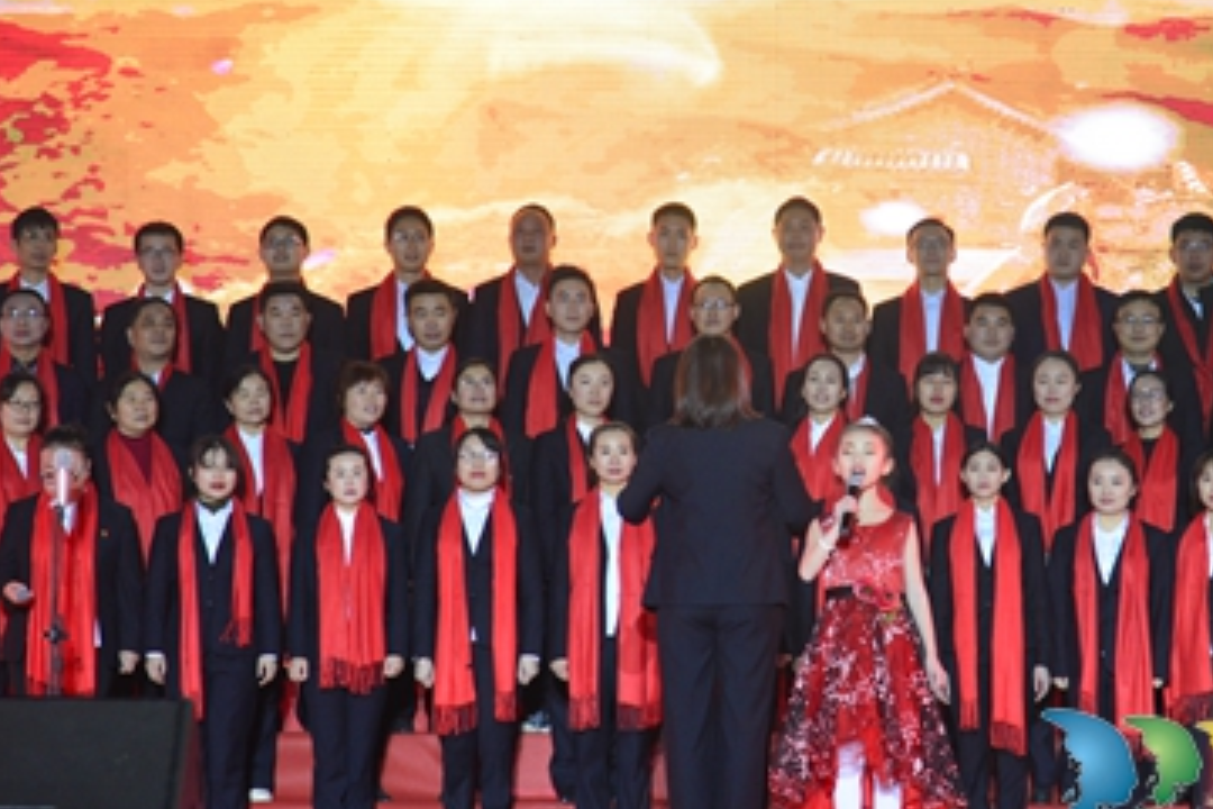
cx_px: 785
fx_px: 4919
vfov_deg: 9.4
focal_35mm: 146
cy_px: 381
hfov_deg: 14.0
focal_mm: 105
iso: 4000
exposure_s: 1/200
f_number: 5
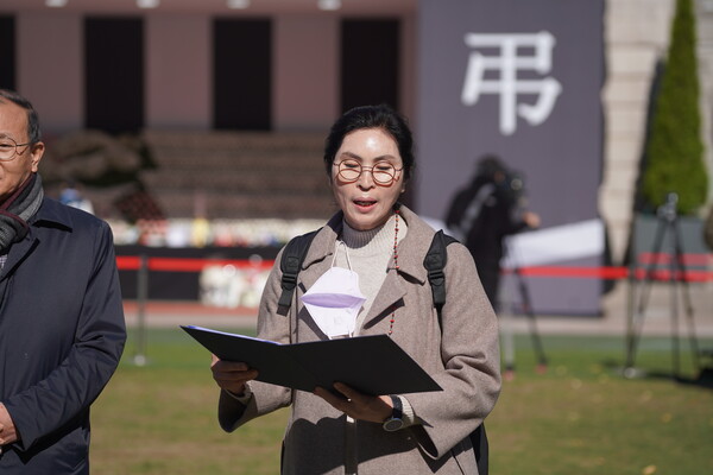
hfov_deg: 15.5
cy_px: 238
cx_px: 356
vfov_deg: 10.4
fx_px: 2614
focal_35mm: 132
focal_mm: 132
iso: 100
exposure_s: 1/1250
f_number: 4.5
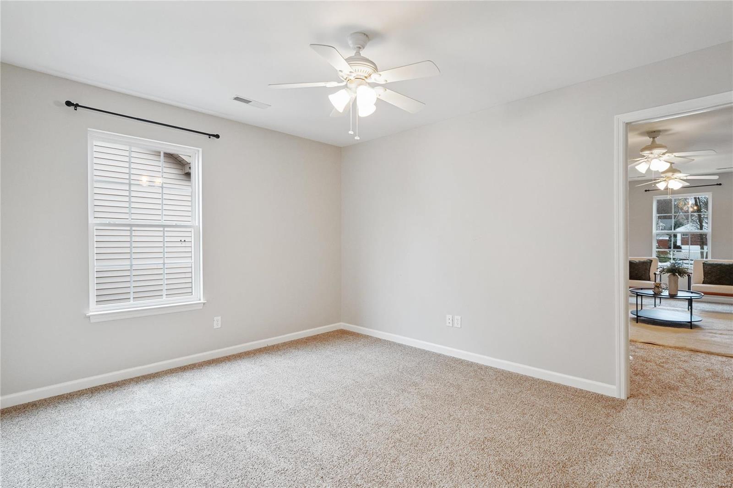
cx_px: 366
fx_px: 366
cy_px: 244
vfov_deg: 67.4
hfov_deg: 90.0
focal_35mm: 18
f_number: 8
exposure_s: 1/4
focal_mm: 9
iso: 400
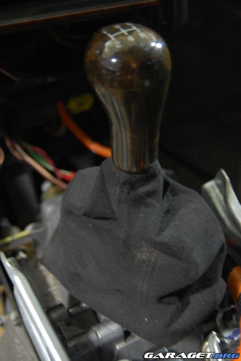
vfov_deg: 37.9
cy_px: 180
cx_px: 120
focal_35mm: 52
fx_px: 528
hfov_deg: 25.7
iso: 800
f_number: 4.8
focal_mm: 35
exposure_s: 1/2.5
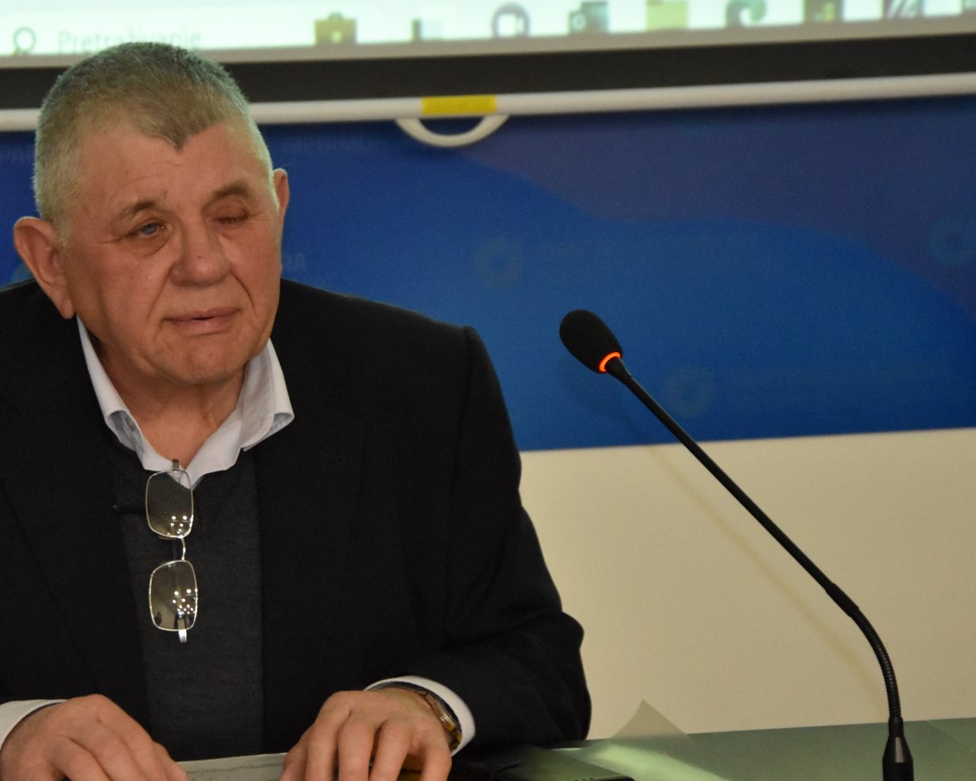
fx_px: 4391
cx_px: 342
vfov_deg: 10.2
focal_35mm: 152
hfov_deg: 12.7
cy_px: 414
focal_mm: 70
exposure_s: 1/200
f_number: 5.3
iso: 4000
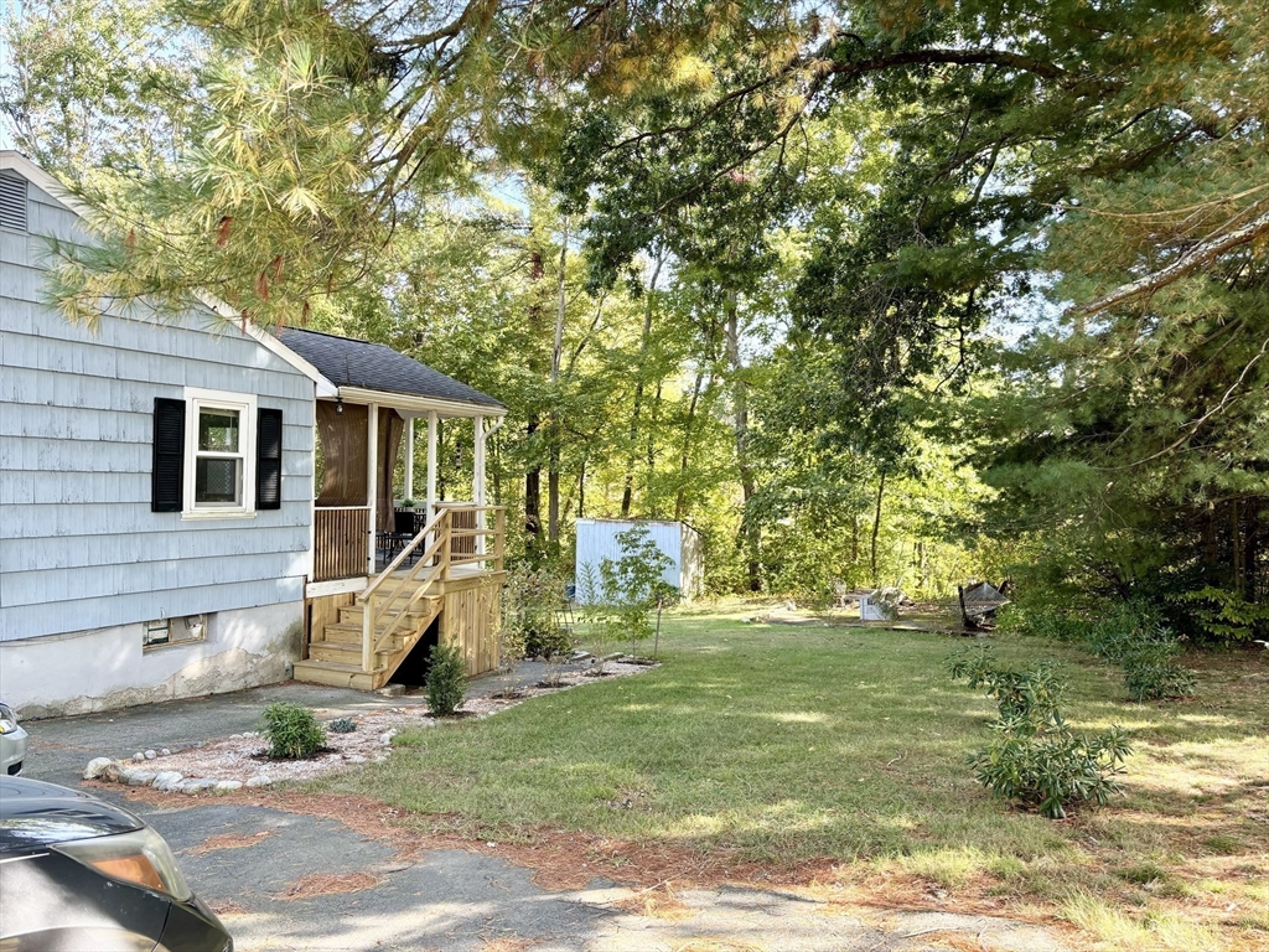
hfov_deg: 67.3
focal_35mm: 26
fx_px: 953
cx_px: 634
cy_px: 476
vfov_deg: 53.1
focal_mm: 5.96
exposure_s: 1/177
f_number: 1.6
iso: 40
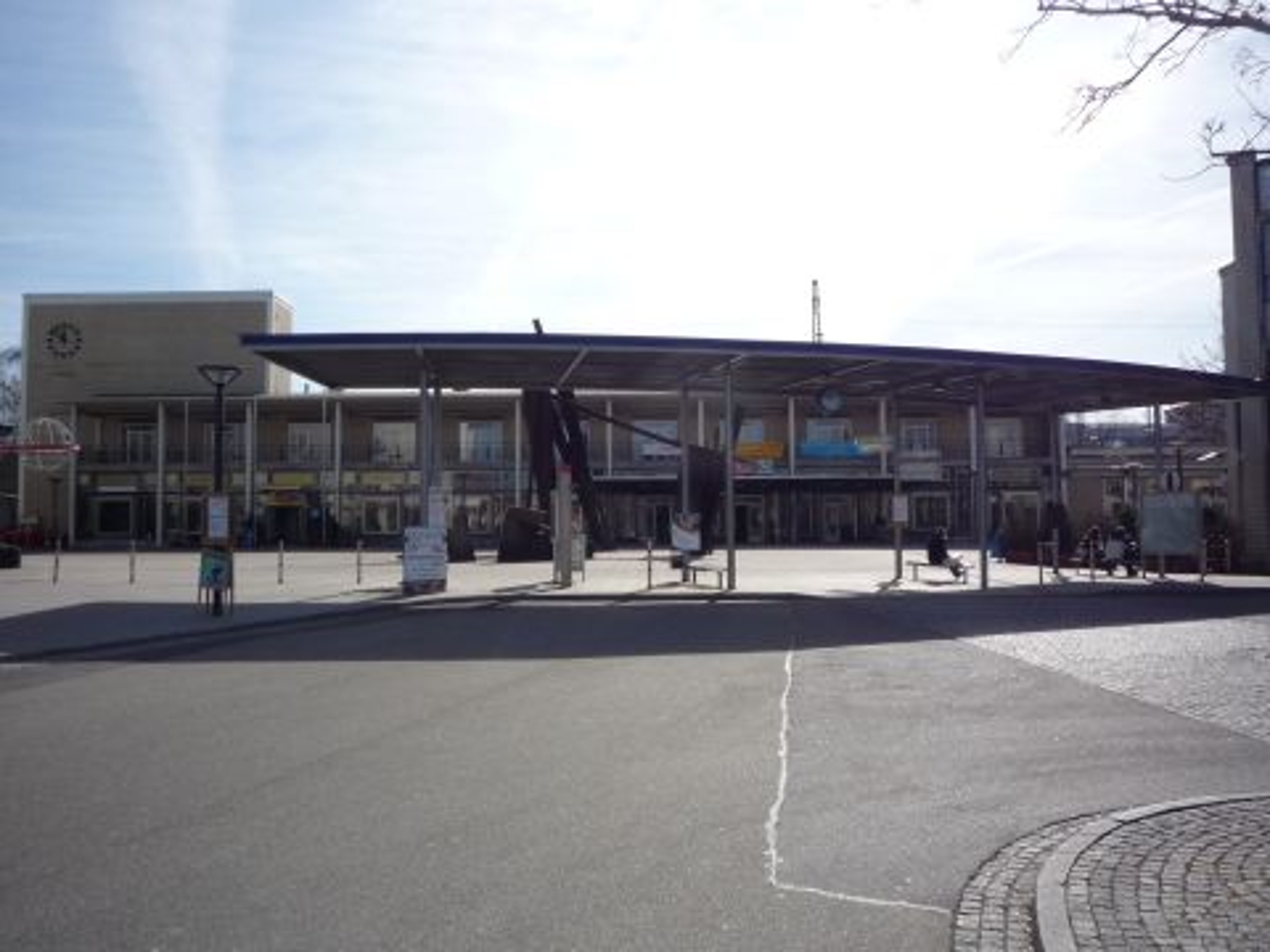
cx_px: 635
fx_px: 1174
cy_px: 476
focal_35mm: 32
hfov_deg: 56.8
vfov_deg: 44.2
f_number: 5.6
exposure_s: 1/500
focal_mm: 5.2
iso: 100
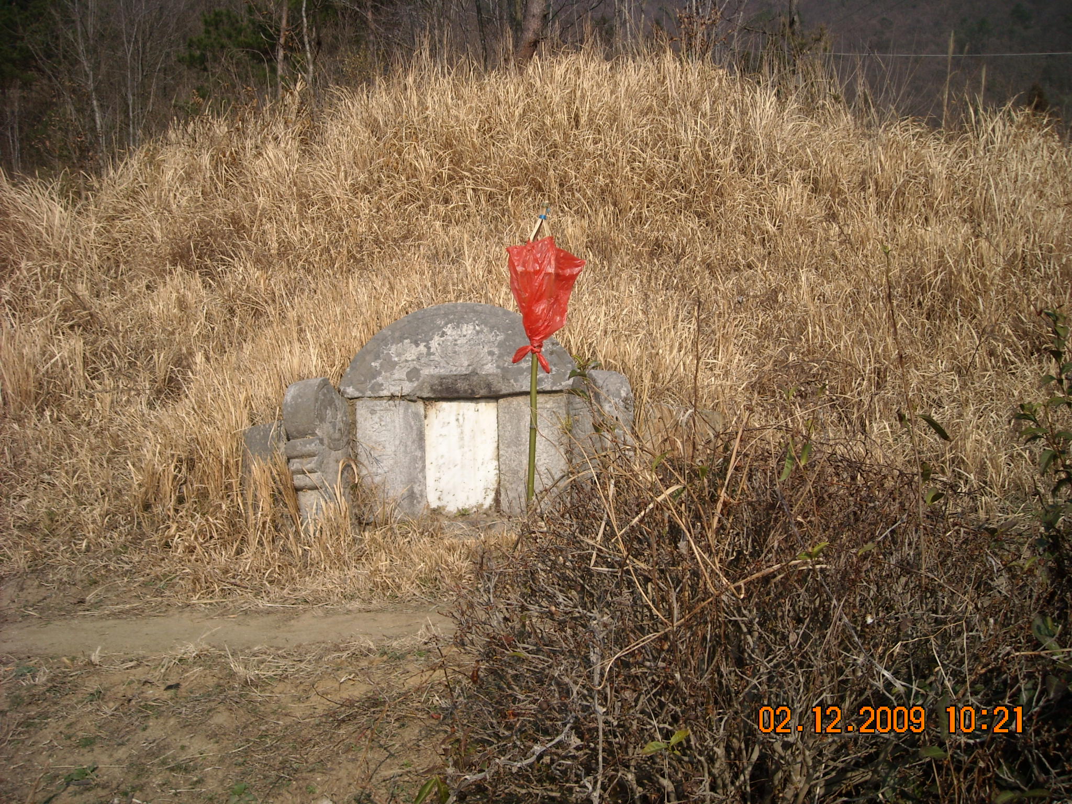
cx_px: 536
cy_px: 402
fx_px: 1084
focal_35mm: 35
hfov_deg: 52.6
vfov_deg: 40.7
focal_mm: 5.7
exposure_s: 1/369
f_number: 5.6
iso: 64
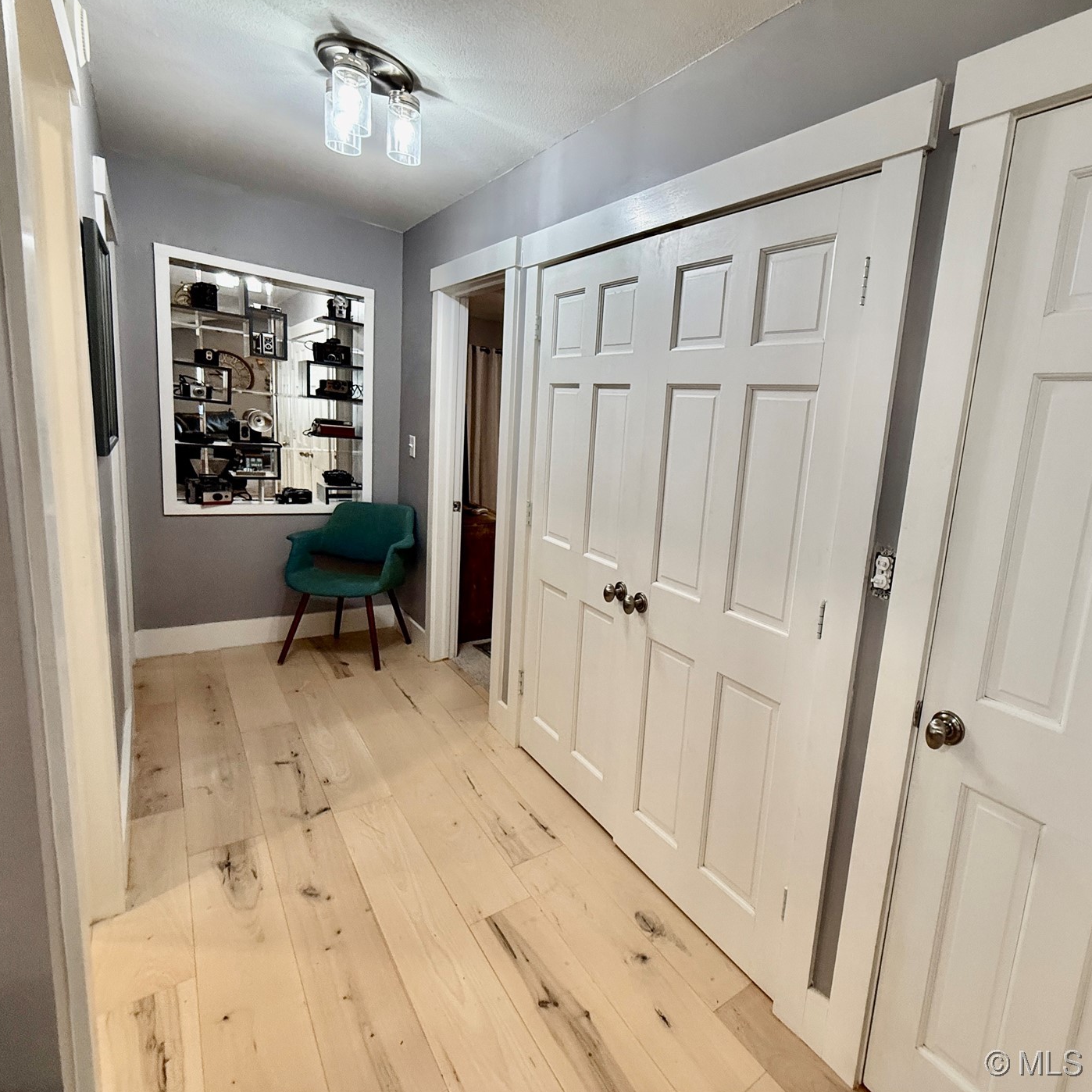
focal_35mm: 17
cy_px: 534
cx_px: 715
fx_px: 607
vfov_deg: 84.0
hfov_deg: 81.5
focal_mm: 2.22
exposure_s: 1/120
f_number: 2.2
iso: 200
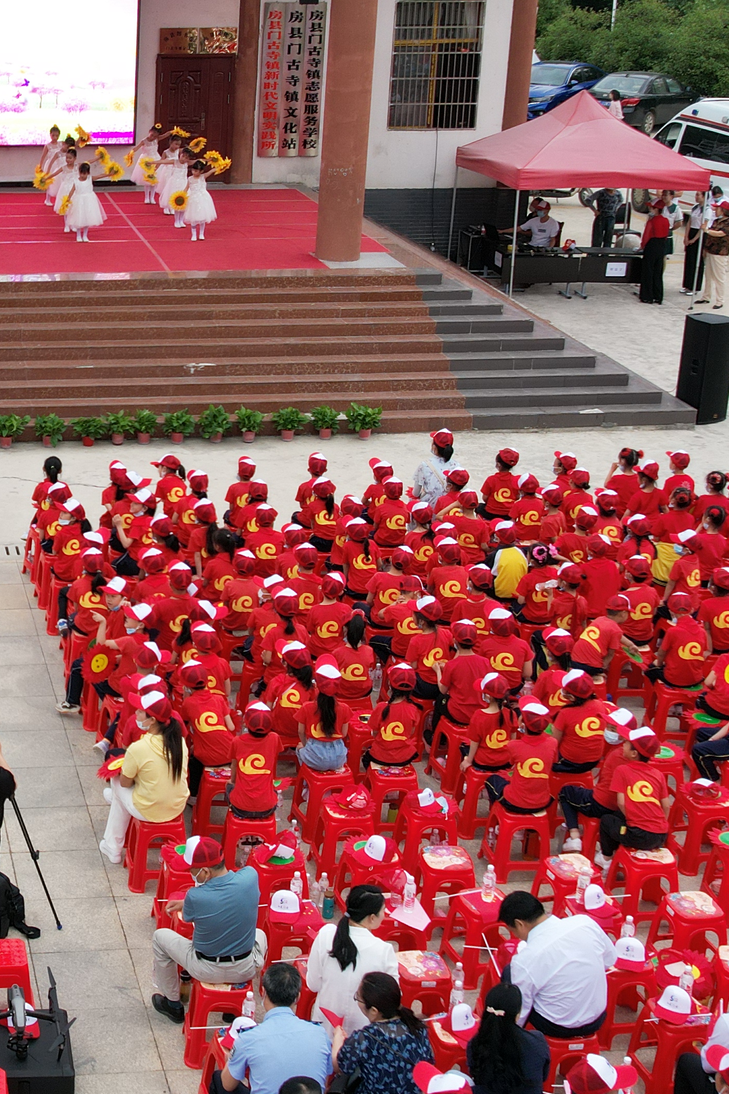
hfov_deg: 22.4
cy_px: 459
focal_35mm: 57
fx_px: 1731
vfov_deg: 35.0
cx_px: -73
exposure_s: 1/200
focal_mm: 8.38
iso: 140
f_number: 2.8
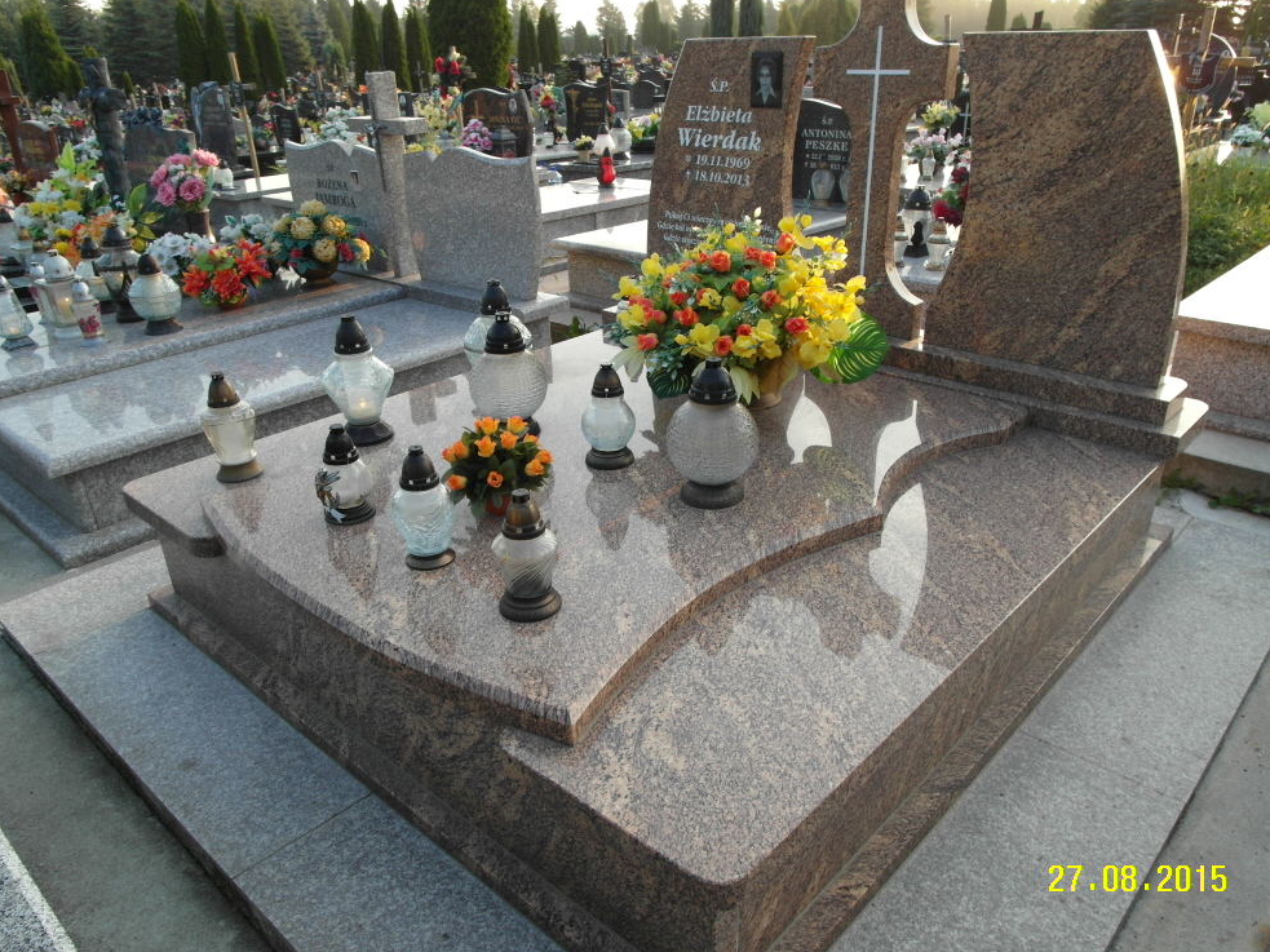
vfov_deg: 54.9
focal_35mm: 25
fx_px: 917
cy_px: 488
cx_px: 659
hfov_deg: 69.4
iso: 100
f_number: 3.4
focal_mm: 5.2
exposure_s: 1/90
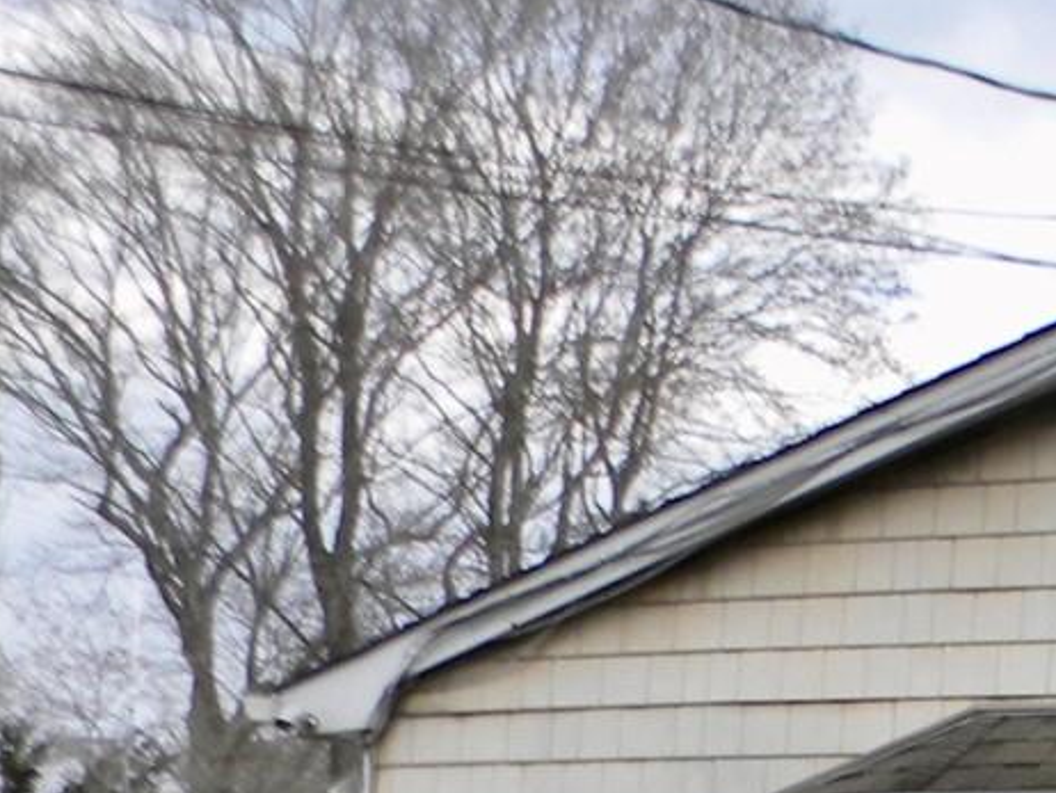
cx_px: 1570
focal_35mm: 124
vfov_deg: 11.7
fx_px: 3785
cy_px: 1000
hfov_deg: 14.8
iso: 80
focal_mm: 5
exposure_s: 1/296
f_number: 3.5
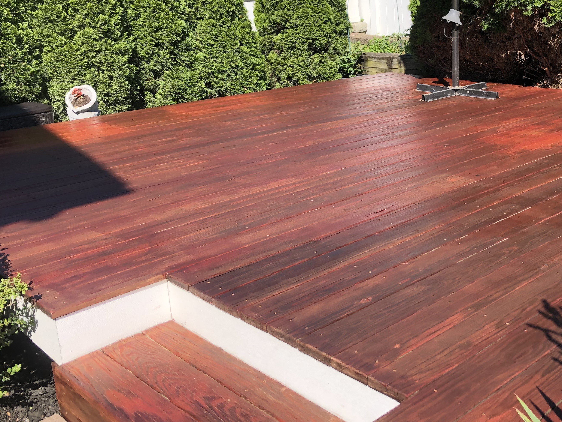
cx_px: 392
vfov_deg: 33.5
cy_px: 166
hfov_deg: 43.0
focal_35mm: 43
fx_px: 698
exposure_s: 1/762
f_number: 1.8
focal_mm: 4
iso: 20
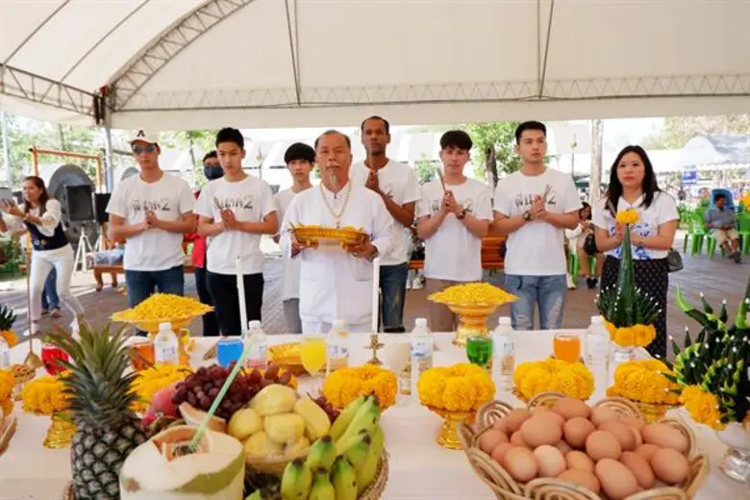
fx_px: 542
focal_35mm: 26
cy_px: 250
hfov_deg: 69.4
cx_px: 375
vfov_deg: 49.6
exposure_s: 1/420
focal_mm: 17.5
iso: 400
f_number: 4.5
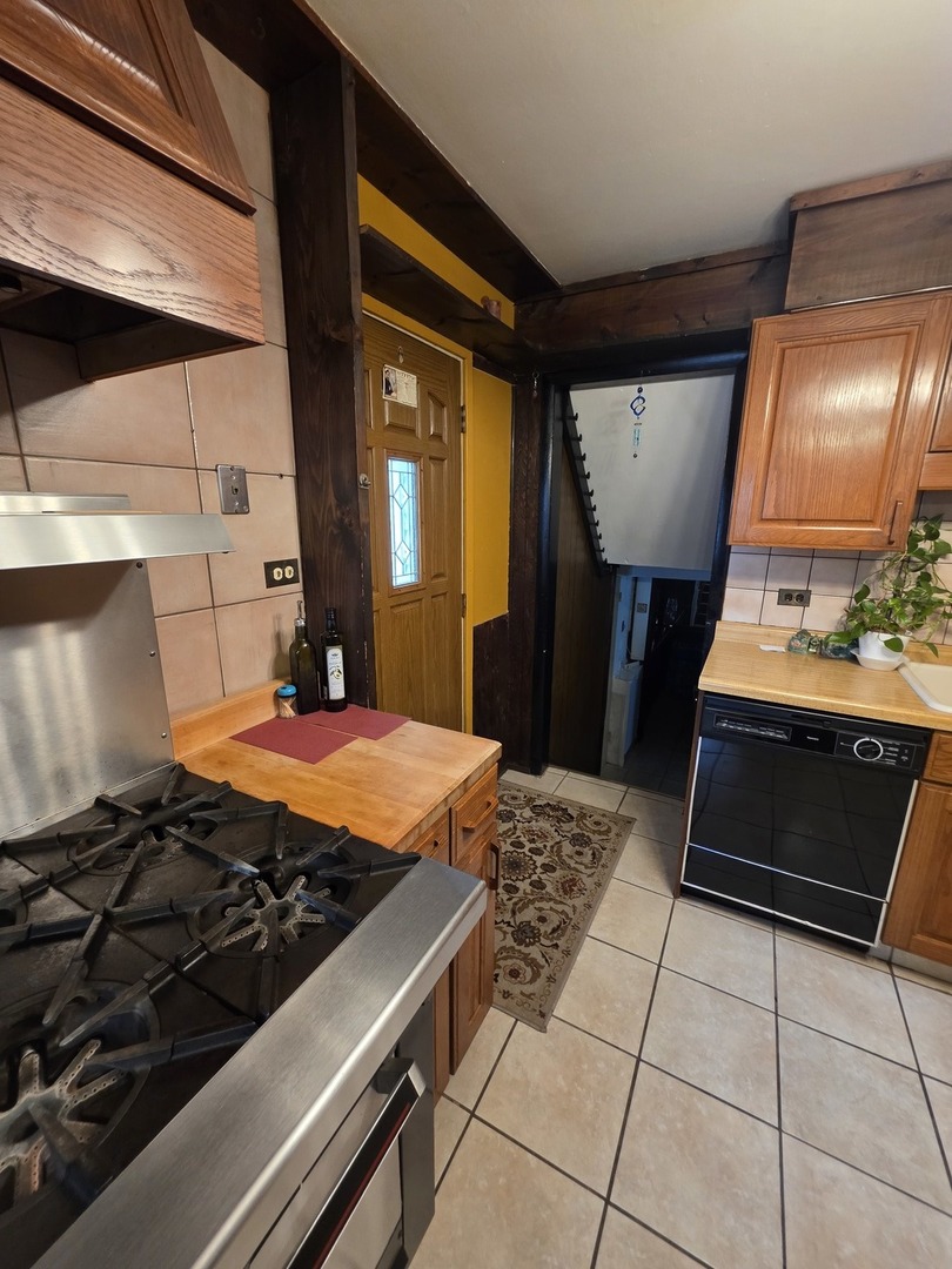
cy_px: 634
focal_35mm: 13
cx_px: 476
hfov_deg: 89.9
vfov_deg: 106.2
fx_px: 477
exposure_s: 1/60
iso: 250
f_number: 1.9
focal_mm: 2.2
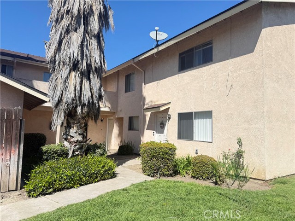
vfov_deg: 56.8
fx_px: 205
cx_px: 148
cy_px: 110
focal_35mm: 24
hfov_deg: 71.6
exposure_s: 1/2907
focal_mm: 6.76
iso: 80
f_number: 1.78
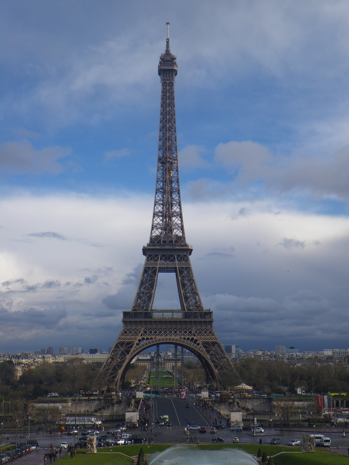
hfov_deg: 28.6
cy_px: 232
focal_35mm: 51
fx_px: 686
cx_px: 174
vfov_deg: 37.5
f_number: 5.3
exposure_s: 1/250
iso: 50
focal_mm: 9.1
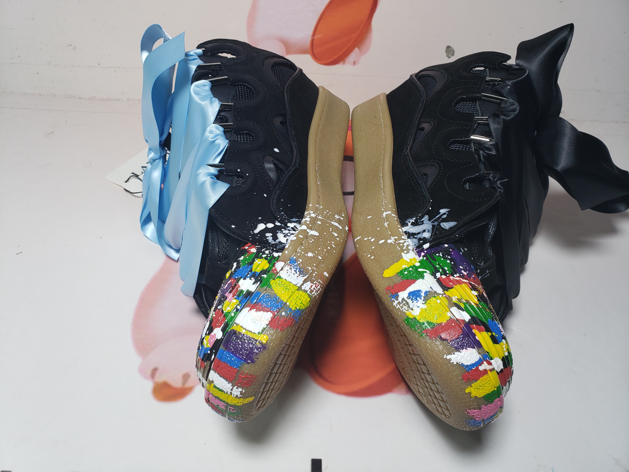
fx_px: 472
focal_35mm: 26
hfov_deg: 67.3
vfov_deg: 53.1
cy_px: 236
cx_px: 314
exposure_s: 1/243
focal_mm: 4.3
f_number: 2.4
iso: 50
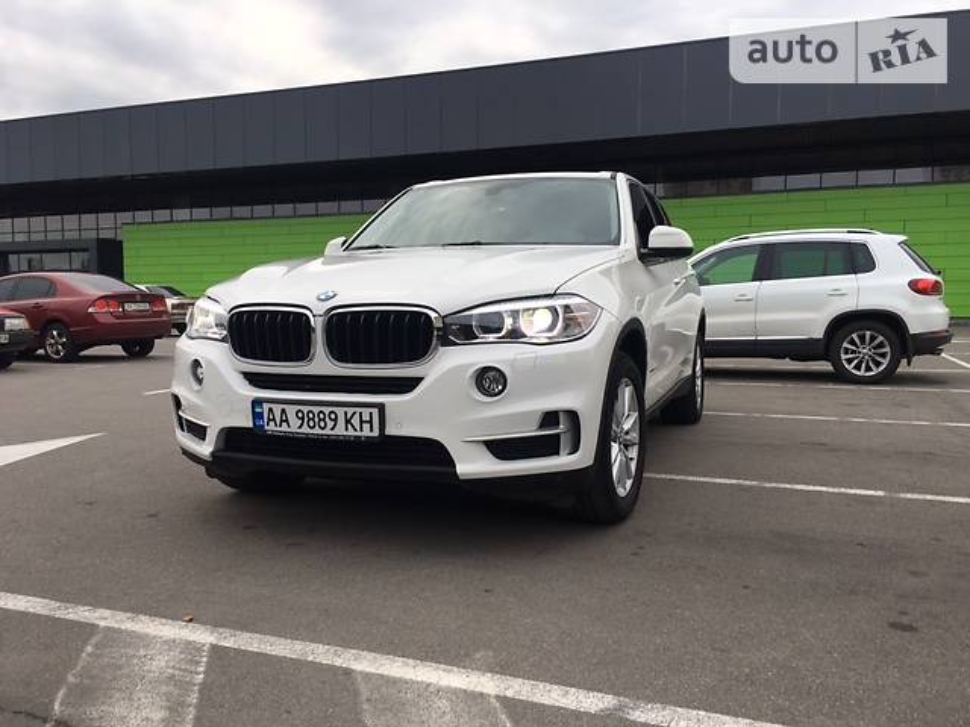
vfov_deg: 48.2
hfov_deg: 61.7
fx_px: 813
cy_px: 364
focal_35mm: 29
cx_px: 485
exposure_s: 1/234
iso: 25
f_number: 2.2
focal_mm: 4.2
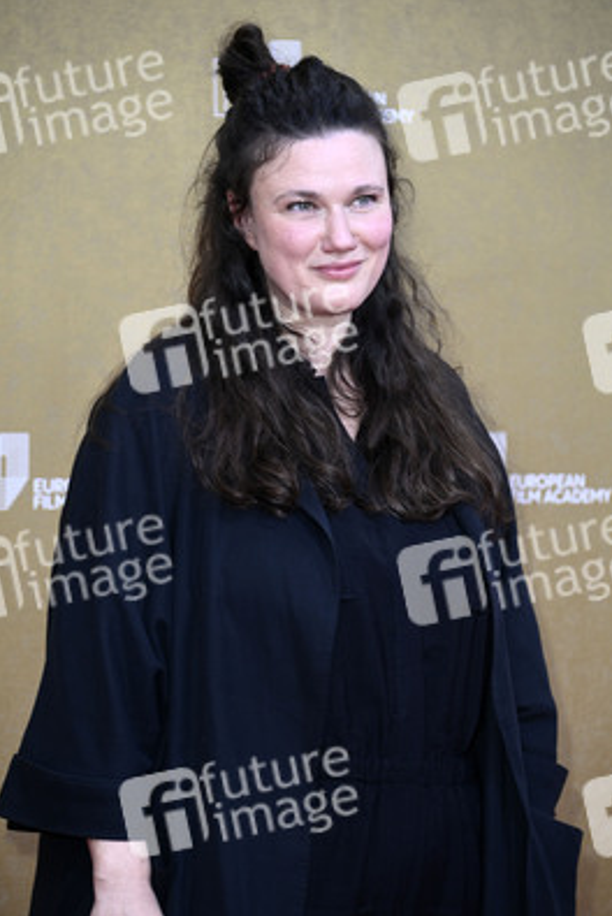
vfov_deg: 11.3
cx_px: 306
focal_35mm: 182
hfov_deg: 7.6
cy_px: 455
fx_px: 4633
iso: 1000
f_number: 5.6
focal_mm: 180
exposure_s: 1/250
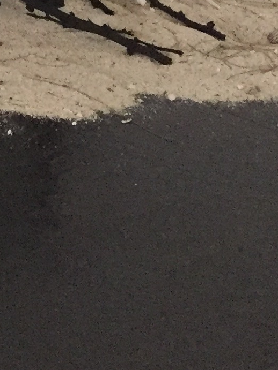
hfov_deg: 10.2
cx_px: -229
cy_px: -444
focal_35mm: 137
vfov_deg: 12.2
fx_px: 1467
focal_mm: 4.15
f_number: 2.2
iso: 250
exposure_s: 1/20
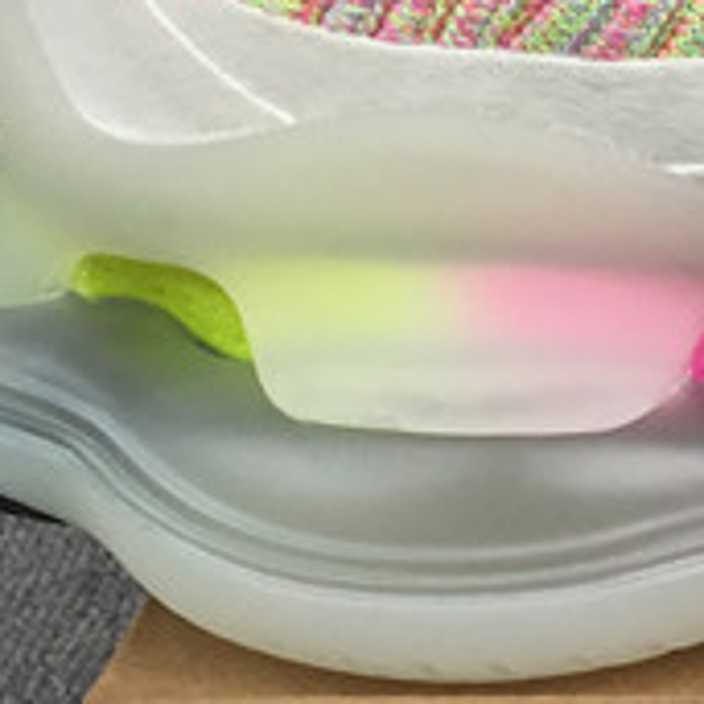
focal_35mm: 144
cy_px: 381
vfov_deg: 12.1
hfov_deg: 11.4
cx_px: 1177
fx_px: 3313
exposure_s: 1/657
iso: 25
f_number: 2.4
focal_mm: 3.3
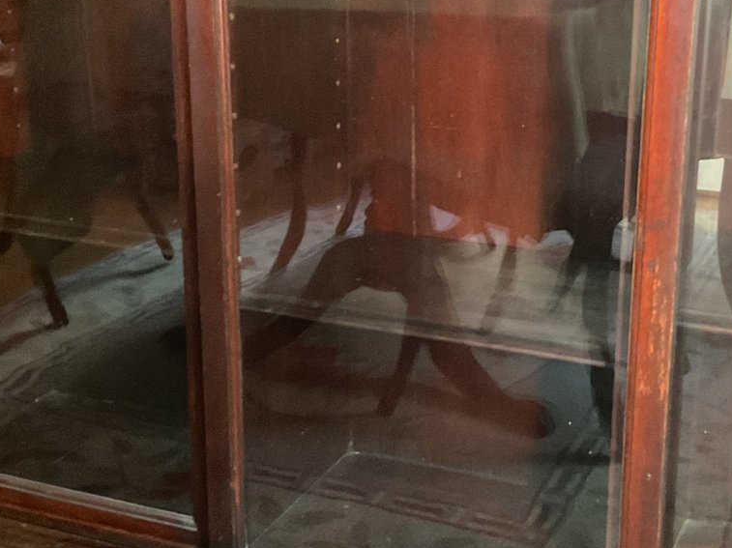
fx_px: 1226
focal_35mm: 58
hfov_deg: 32.9
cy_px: 217
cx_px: 499
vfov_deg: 25.2
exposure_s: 1/24
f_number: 1.8
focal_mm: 3
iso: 500
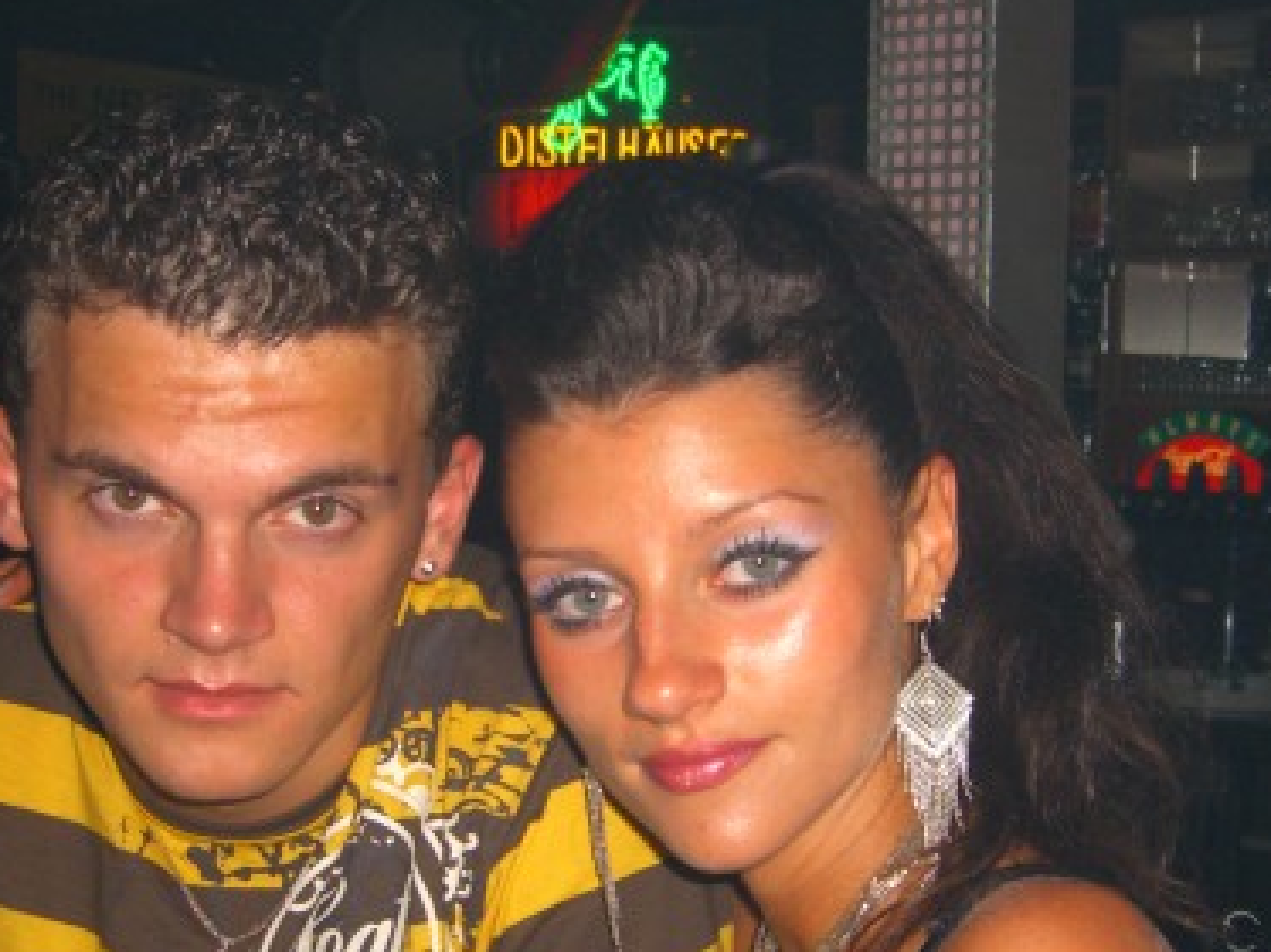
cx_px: 602
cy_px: 632
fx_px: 2238
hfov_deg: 31.7
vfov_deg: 23.9
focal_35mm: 61
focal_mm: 7.9
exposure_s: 1/60
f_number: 2.8
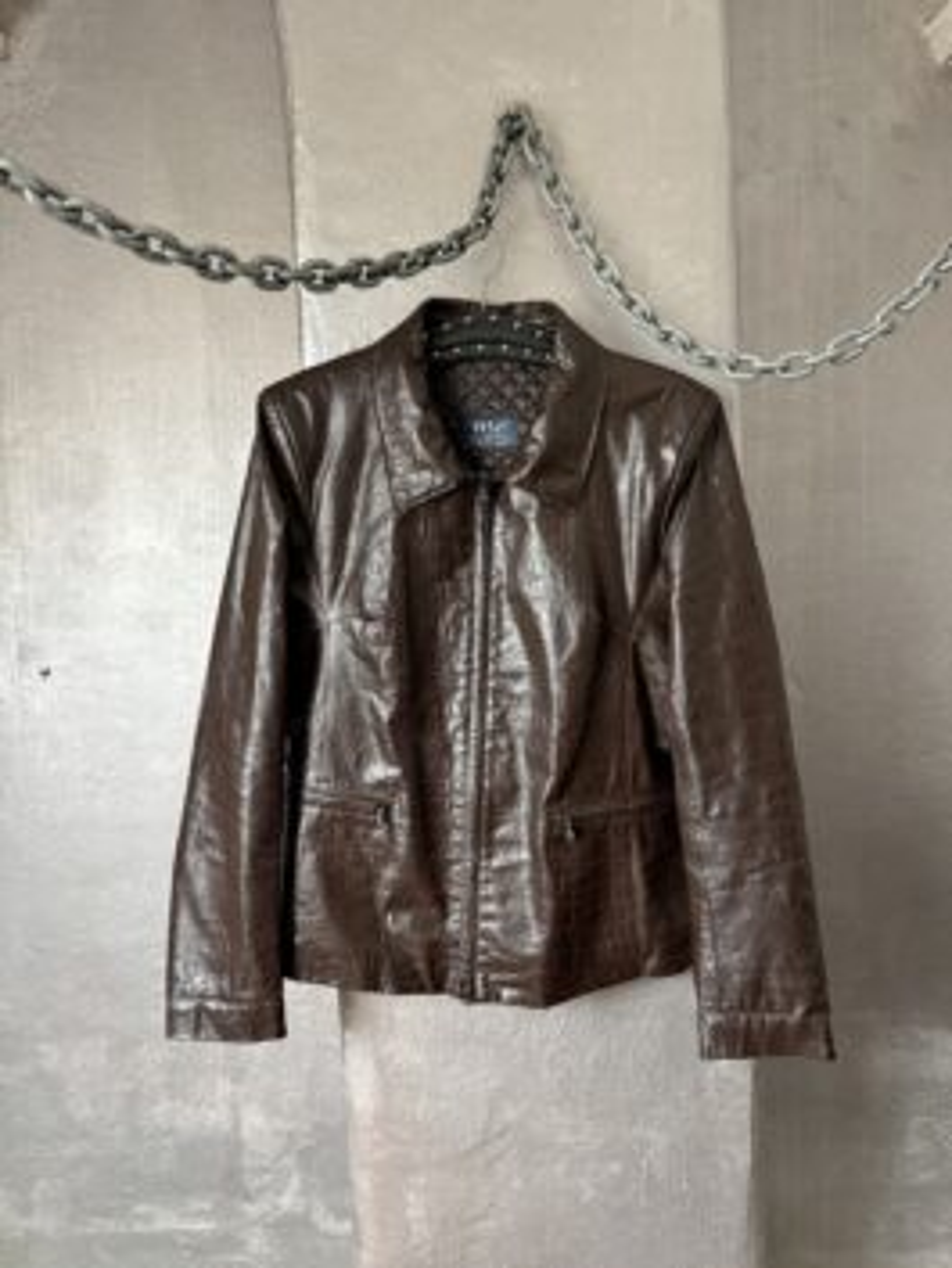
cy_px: 634
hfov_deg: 56.8
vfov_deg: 71.6
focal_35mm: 24
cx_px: 476
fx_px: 880
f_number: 1.78
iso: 400
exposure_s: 1/60
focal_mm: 6.76
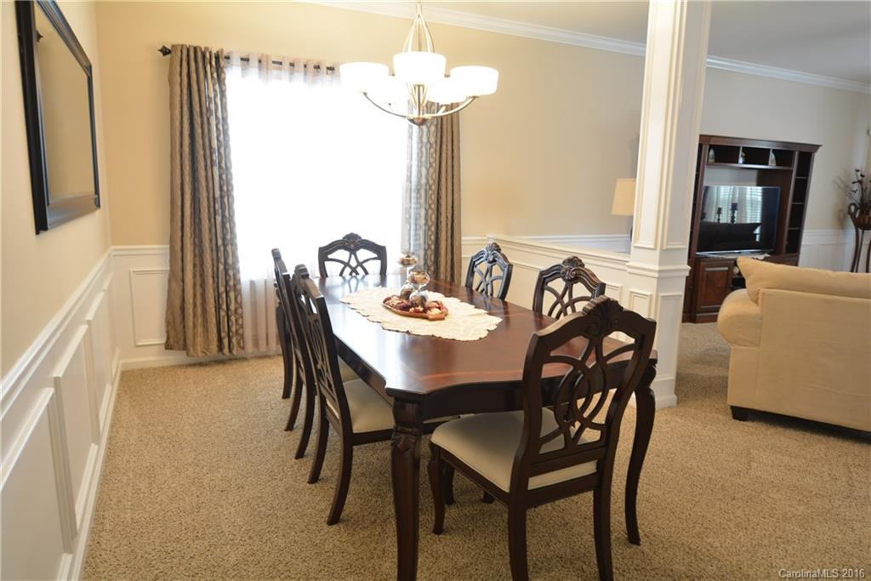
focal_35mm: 22
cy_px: 290
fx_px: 544
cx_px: 436
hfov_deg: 77.3
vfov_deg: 56.2
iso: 400
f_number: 5
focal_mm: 15
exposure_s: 1/4
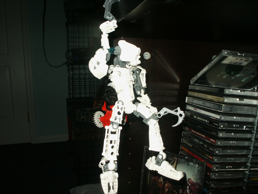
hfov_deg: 52.6
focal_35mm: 35
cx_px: 129
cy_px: 97
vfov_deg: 40.7
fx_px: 261
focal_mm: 7.18
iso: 200
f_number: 6.7
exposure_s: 1/45
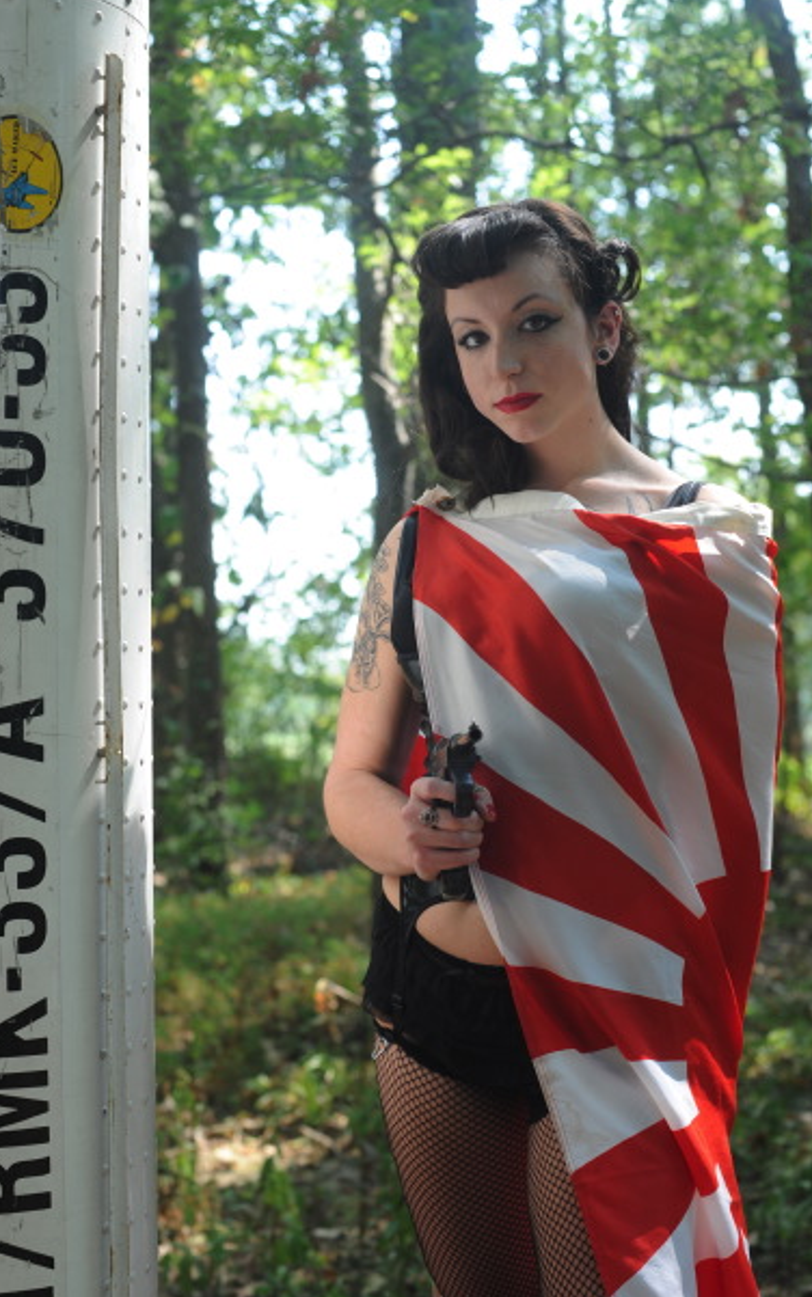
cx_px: 370
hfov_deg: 21.3
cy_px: 669
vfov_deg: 33.5
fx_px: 2158
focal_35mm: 61
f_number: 5.6
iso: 200
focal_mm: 50
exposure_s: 1/125
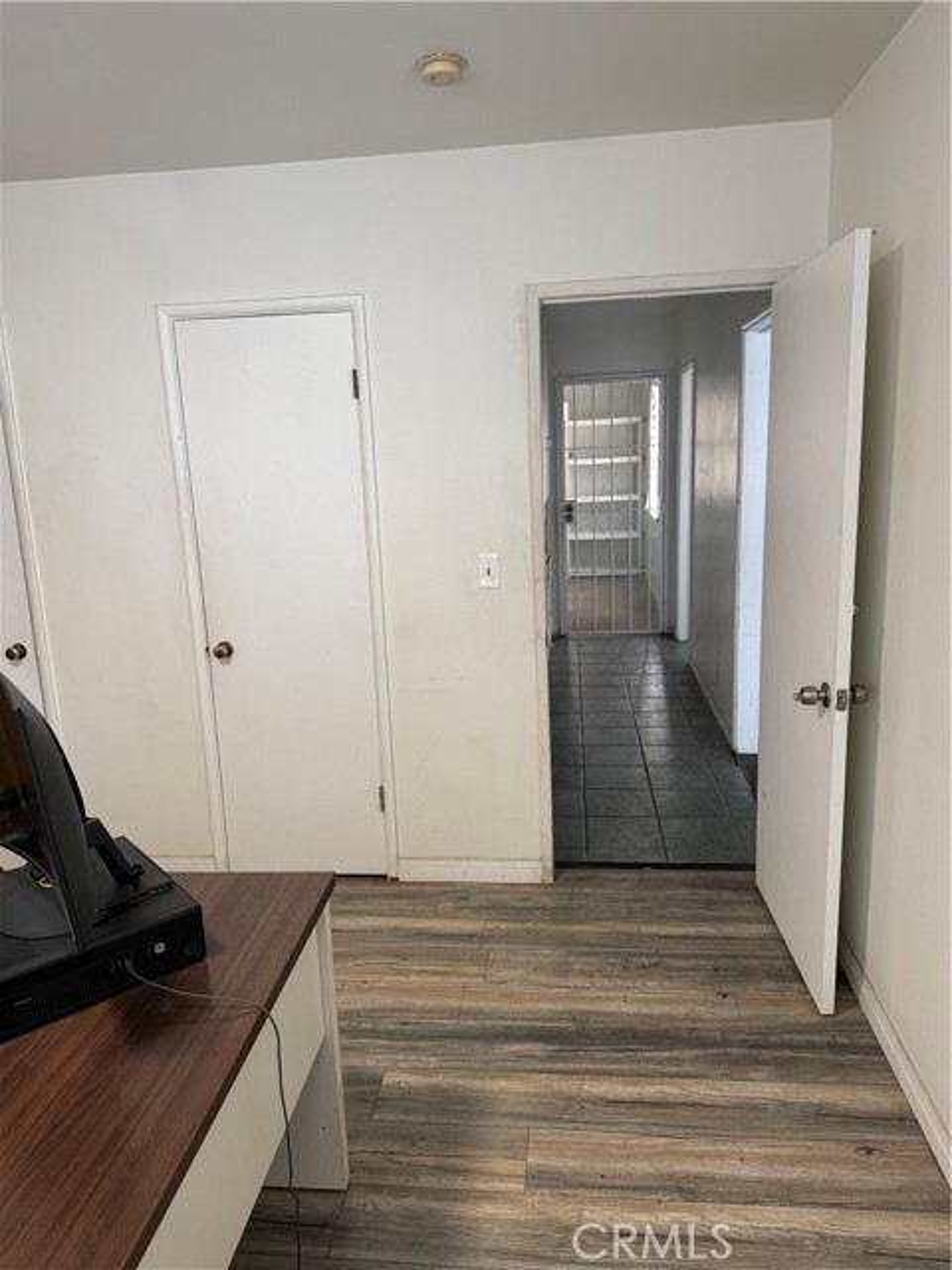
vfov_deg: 71.6
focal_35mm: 24
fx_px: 880
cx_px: 476
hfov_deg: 56.8
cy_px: 635
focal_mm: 6.76
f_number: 1.78
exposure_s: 1/60
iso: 160
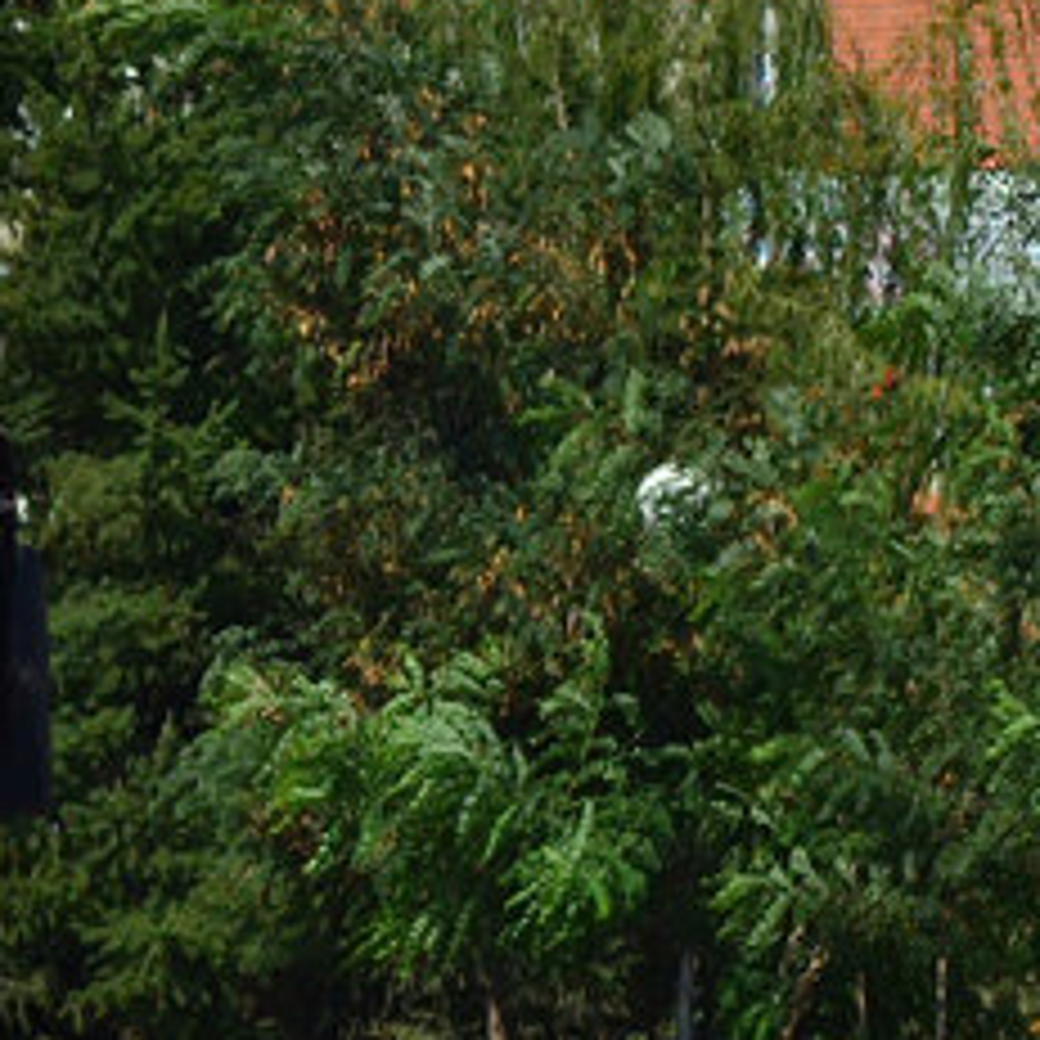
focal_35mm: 694
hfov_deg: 2.5
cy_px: 189
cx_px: -1409
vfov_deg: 2.5
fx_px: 23597
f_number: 8
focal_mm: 105
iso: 200
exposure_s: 1/1250
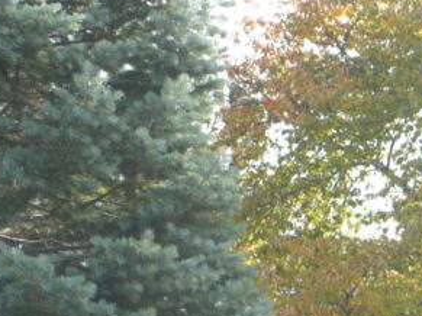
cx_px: 674
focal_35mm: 178
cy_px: 403
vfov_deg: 8.2
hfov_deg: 10.7
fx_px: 2165
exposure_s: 1/200
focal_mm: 35
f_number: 3.2
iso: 100
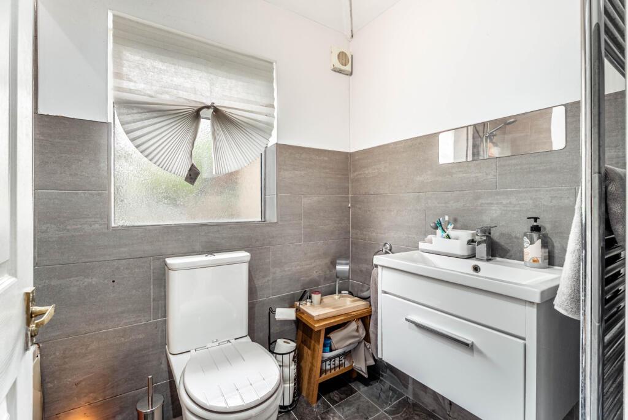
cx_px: 314
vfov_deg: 73.8
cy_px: 210
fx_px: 279
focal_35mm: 16
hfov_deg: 96.7
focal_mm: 16
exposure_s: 1/25
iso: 200
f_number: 8
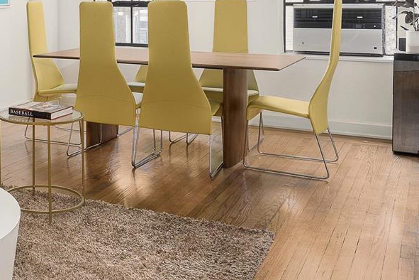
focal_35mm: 52
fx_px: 605
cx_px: -42
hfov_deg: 33.3
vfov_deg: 24.7
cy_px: -2
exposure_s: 8
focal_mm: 16
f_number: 11
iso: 200
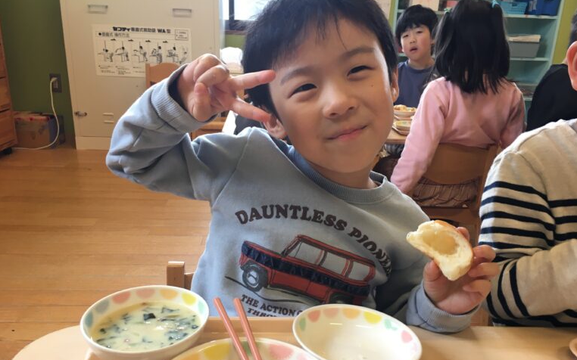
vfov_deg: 40.4
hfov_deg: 61.2
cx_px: 289
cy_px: 214
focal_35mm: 31
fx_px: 487
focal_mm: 4.15
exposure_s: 1/30
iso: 50
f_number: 2.2
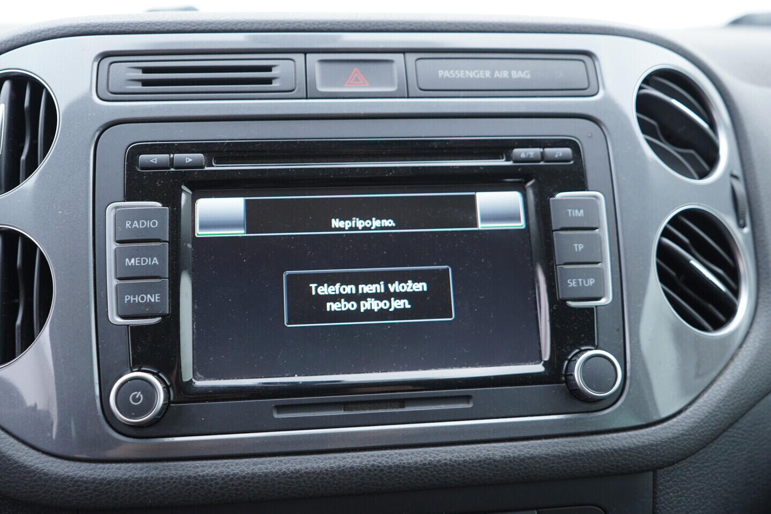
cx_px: 386
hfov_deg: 53.1
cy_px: 257
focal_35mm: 36
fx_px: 771
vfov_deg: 36.9
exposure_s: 1/40
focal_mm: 24
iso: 320
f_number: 2.8
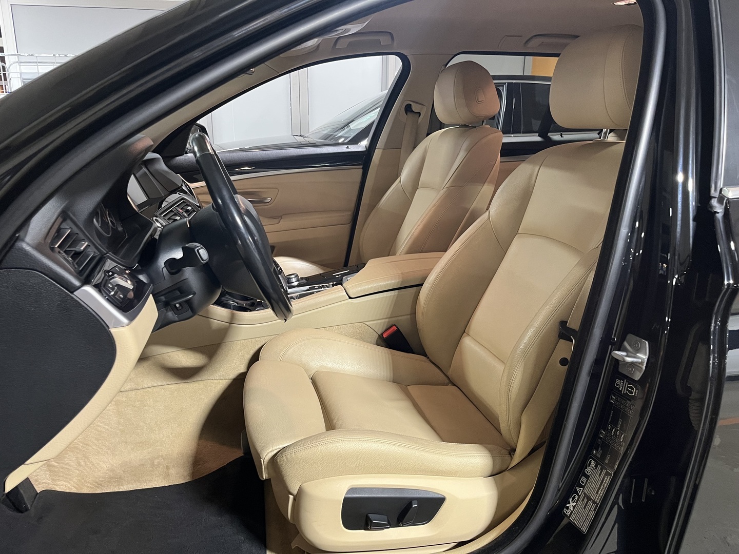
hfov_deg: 67.3
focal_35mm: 26
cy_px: 277
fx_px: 555
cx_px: 370
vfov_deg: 53.1
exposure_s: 1/50
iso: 400
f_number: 1.6
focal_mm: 5.1
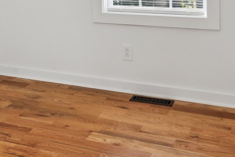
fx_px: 397
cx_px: 39
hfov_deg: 31.9
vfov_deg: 20.9
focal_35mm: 61
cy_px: -30
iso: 400
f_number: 8
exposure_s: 1/30
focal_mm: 11
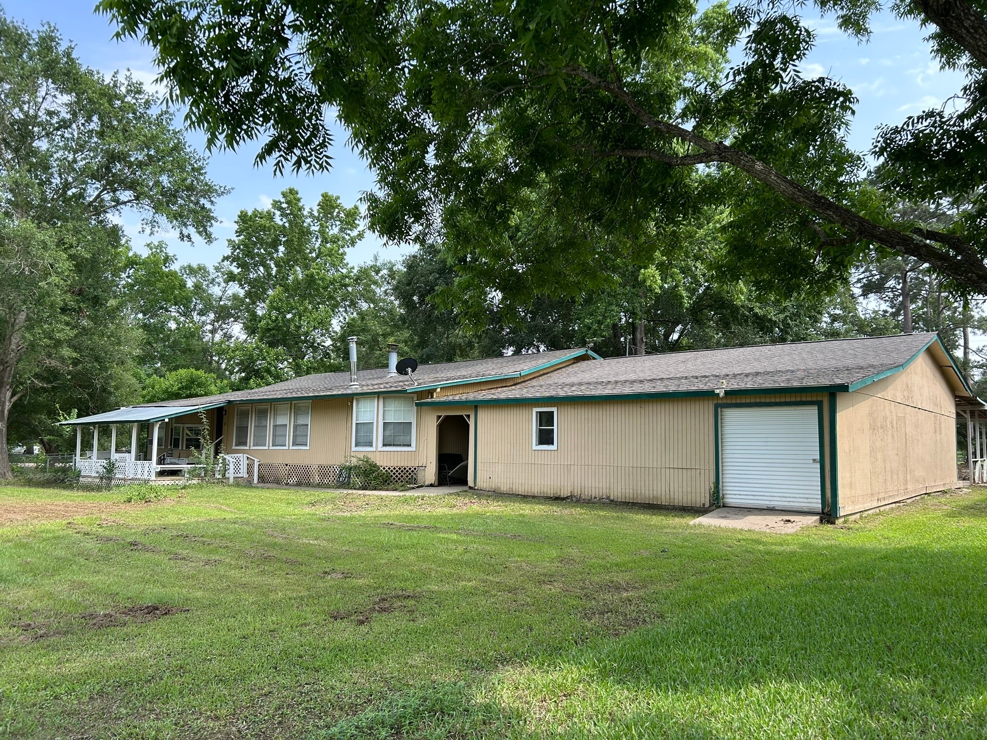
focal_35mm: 26
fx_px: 741
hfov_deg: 67.3
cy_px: 370
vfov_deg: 53.1
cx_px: 494
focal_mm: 5.7
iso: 50
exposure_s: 1/827
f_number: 1.5
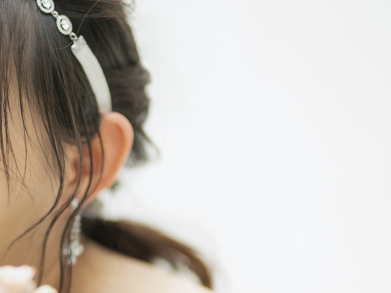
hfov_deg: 18.0
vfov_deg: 13.6
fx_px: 1220
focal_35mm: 108
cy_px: 241
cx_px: 64
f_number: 1.4
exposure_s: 1/3200
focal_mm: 50
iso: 200
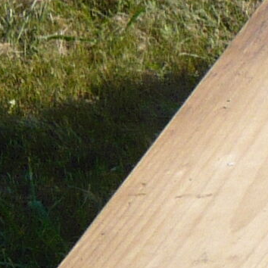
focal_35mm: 215
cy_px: 90
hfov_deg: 6.8
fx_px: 1883
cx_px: 964
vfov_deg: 8.1
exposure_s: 1/160
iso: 100
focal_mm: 4.6
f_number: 8
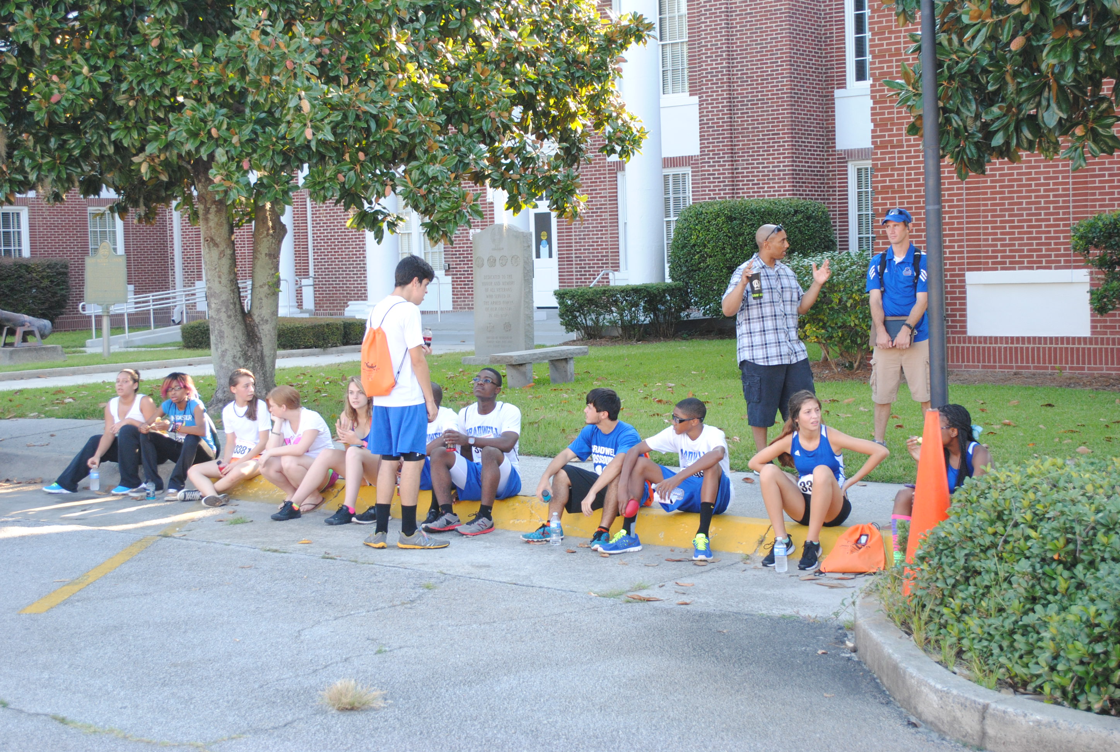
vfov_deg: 25.2
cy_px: 376
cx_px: 560
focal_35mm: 54
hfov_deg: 36.8
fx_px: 1683
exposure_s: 1/125
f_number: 5.6
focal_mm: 36
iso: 400
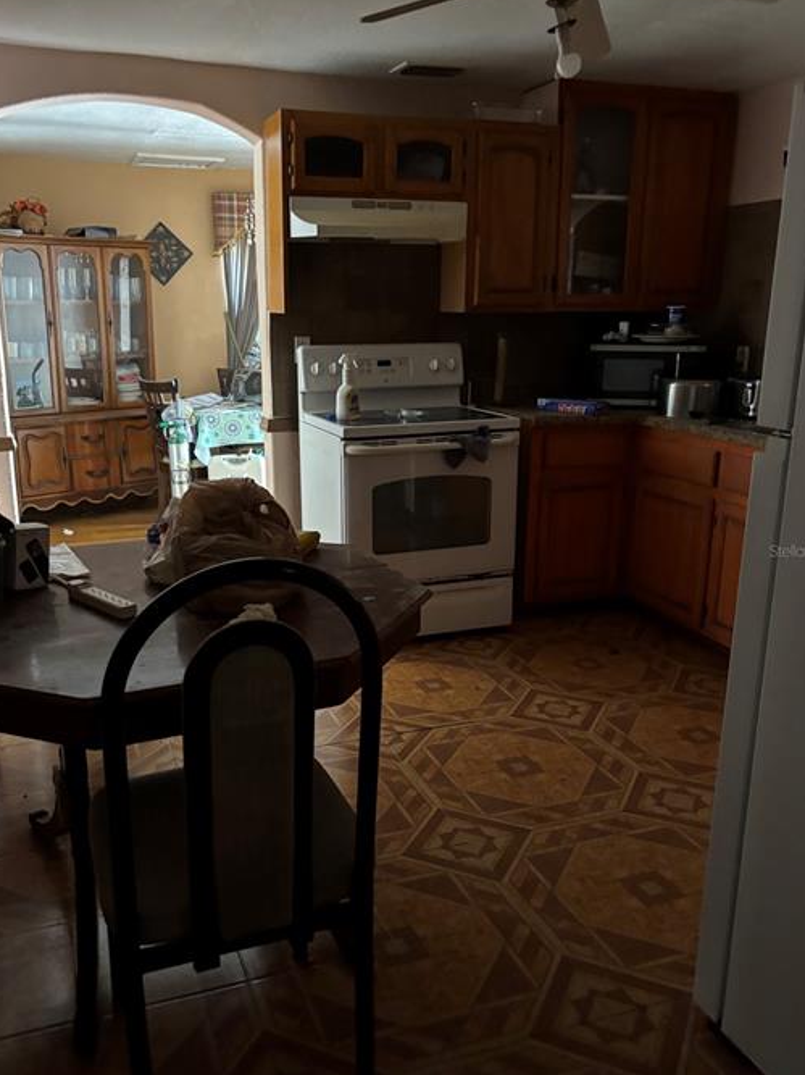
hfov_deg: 46.7
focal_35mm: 30
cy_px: 550
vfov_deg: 60.0
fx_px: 931
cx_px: 377
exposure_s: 1/30
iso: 800
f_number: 1.6
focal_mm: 5.96
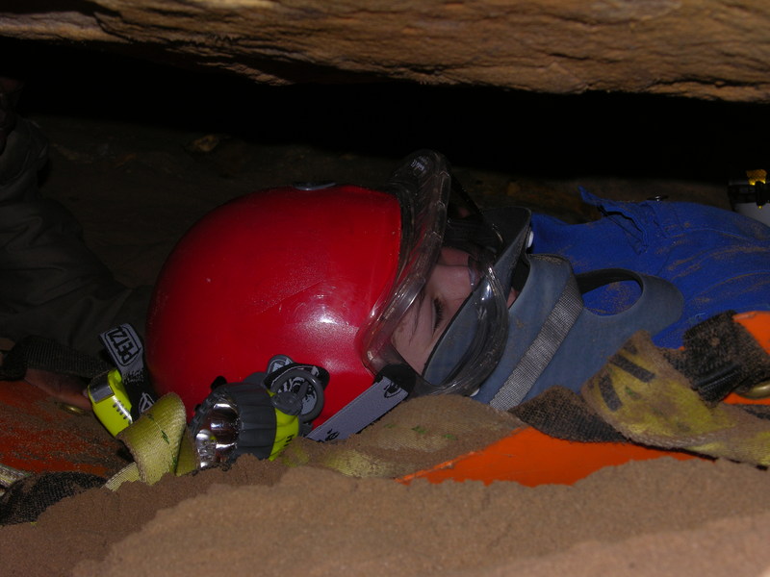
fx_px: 1957
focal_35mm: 88
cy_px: 288
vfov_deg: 16.8
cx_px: 385
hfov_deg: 22.3
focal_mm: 22.3
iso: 50
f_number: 6.3
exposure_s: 1/60.3
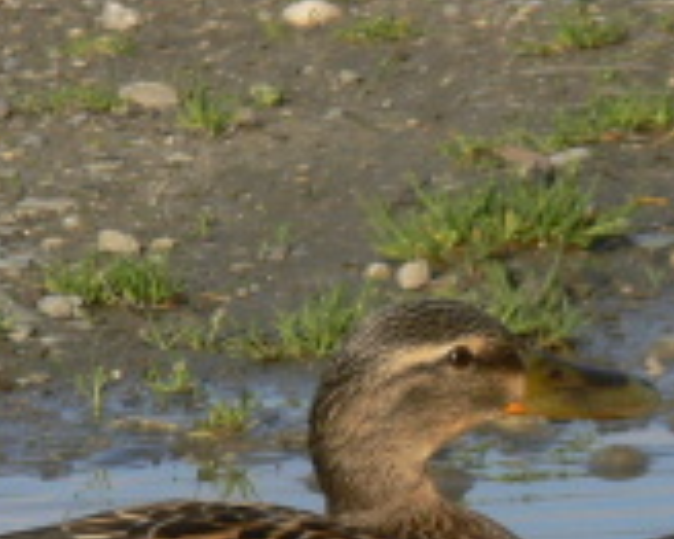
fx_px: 24541
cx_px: 604
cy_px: 605
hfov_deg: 1.6
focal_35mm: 1231
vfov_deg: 1.3
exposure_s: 1/250
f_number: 6.3
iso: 80
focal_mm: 84
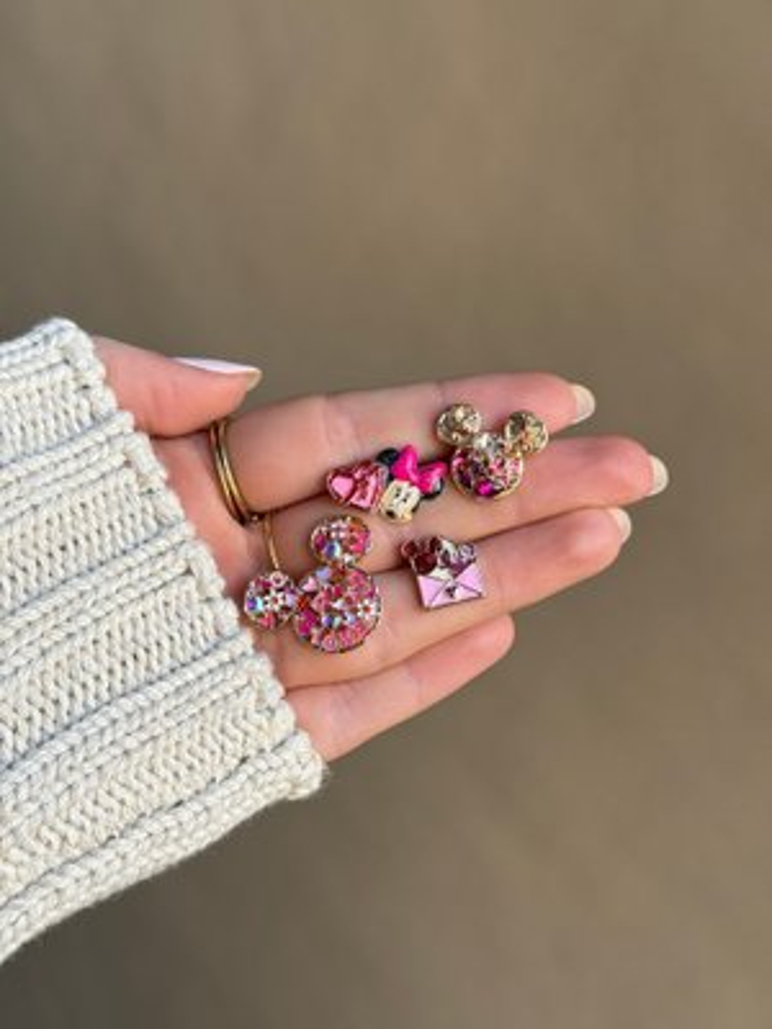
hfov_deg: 30.3
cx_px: 386
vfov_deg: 39.7
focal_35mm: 48
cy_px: 514
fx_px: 1427
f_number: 1.78
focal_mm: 6.76
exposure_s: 1/177
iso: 50
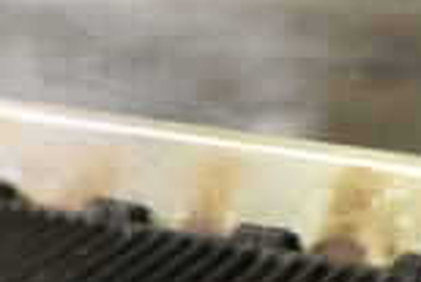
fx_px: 1252
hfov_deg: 19.0
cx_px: 112
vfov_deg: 11.9
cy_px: 485
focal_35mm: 107
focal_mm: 18
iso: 3200
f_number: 3.5
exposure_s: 1/10
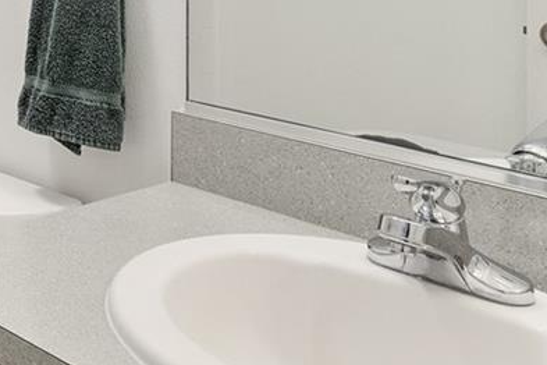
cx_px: -209
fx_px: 933
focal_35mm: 61
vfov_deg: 20.3
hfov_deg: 26.4
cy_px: -106
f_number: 8
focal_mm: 15.1
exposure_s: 1/30
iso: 400
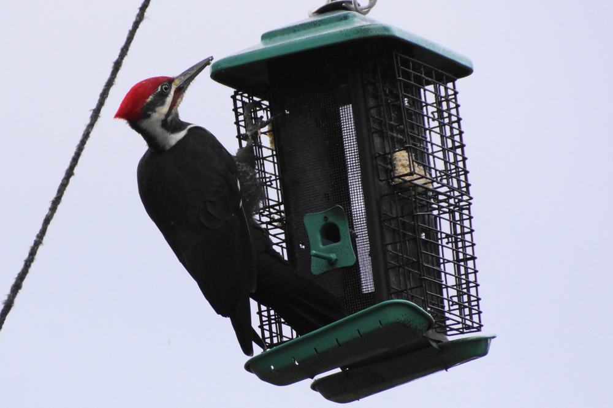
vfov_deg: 3.7
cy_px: 204
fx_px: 6383
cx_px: 306
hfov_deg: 5.5
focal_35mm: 375
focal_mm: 250
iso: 800
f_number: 6.3
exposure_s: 1/400
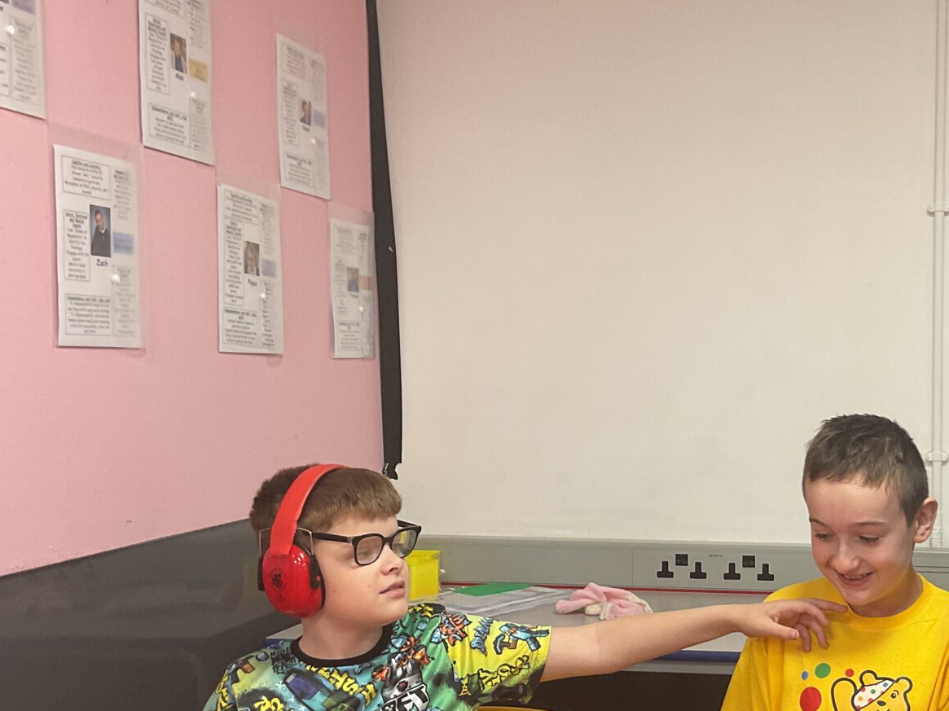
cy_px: 450
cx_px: 771
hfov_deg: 36.1
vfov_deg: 28.4
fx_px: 1398
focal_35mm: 51
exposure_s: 1/60
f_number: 1.8
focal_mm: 3
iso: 64
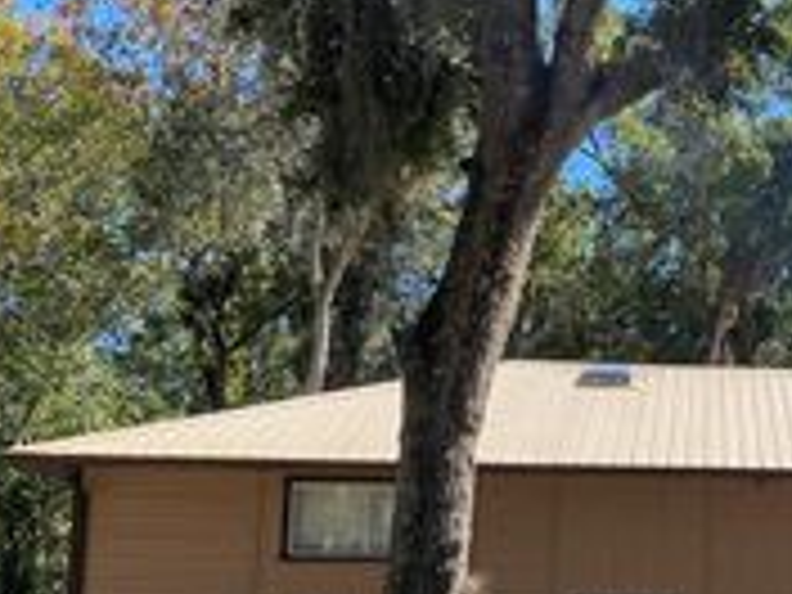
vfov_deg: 19.7
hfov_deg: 24.8
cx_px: 842
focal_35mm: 74
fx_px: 1693
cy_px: 457
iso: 32
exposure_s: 1/998
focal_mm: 4.25
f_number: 1.8
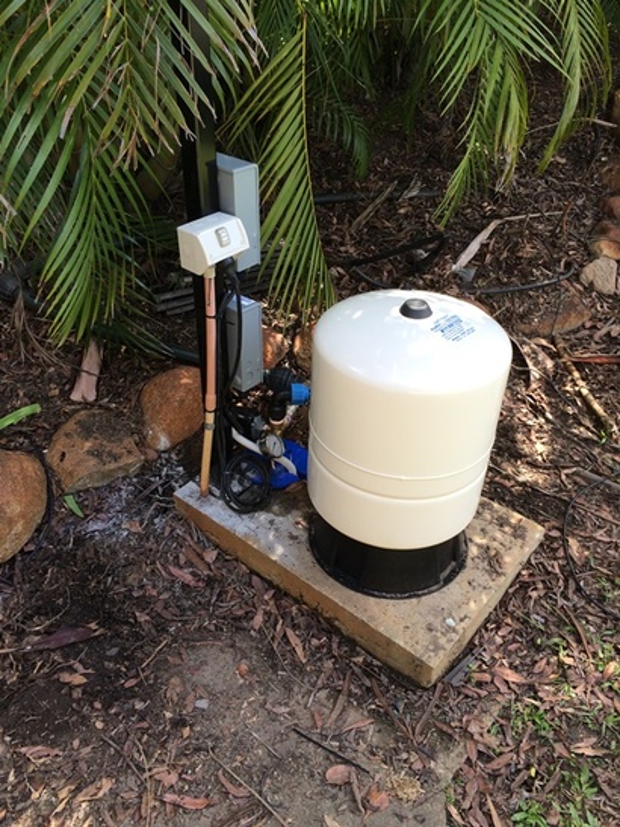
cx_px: 310
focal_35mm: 29
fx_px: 693
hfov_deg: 48.2
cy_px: 414
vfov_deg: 61.7
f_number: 2.2
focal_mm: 4.15
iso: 32
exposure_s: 1/182
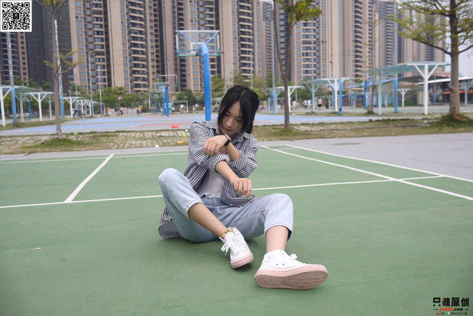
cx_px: 236
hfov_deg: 54.4
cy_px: 158
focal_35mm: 35
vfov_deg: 37.9
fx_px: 460
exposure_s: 1/640
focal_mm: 35
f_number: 5.6
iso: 100
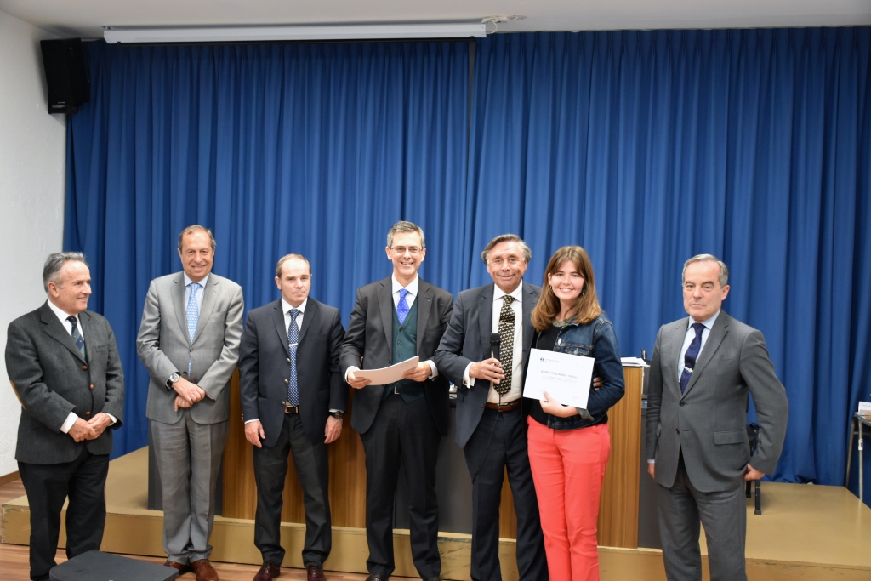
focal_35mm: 39
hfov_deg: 49.5
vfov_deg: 34.2
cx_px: 436
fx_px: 944
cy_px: 290
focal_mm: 26
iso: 1600
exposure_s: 1/60
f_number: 4
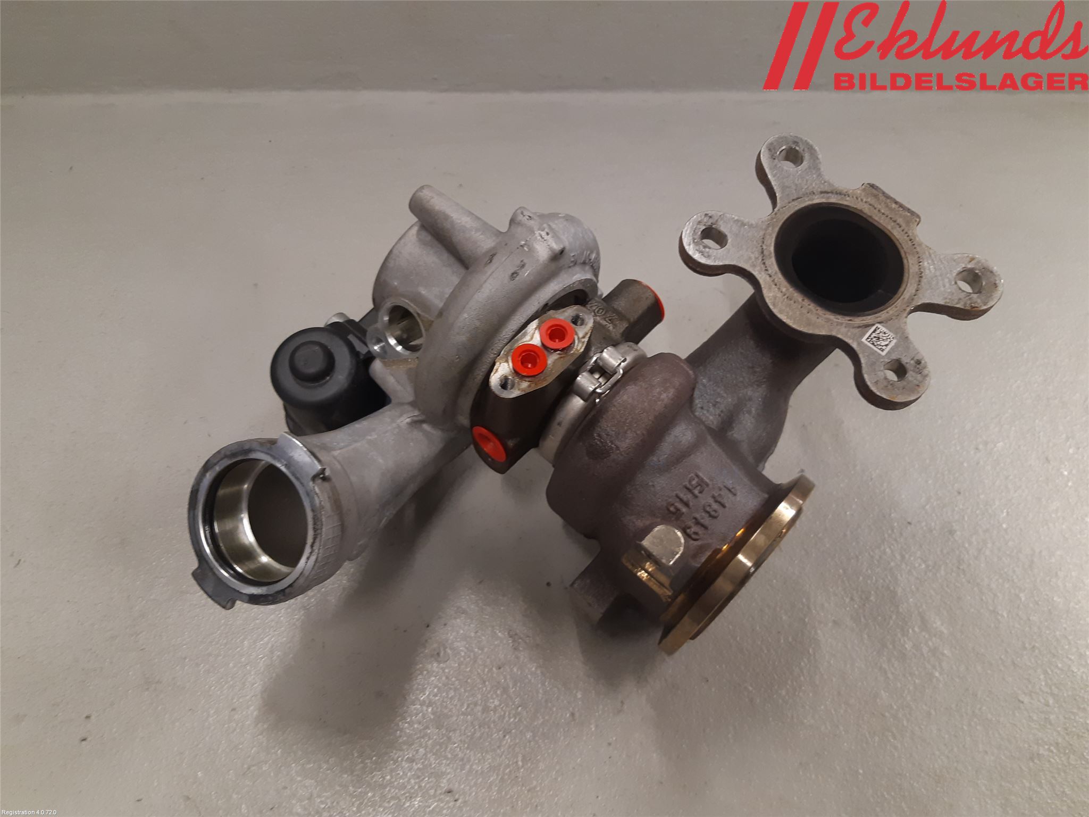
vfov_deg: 53.1
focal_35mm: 26
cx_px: 544
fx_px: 818
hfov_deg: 67.3
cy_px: 408
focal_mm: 3.93
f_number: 1.7
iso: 160
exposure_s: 1/50
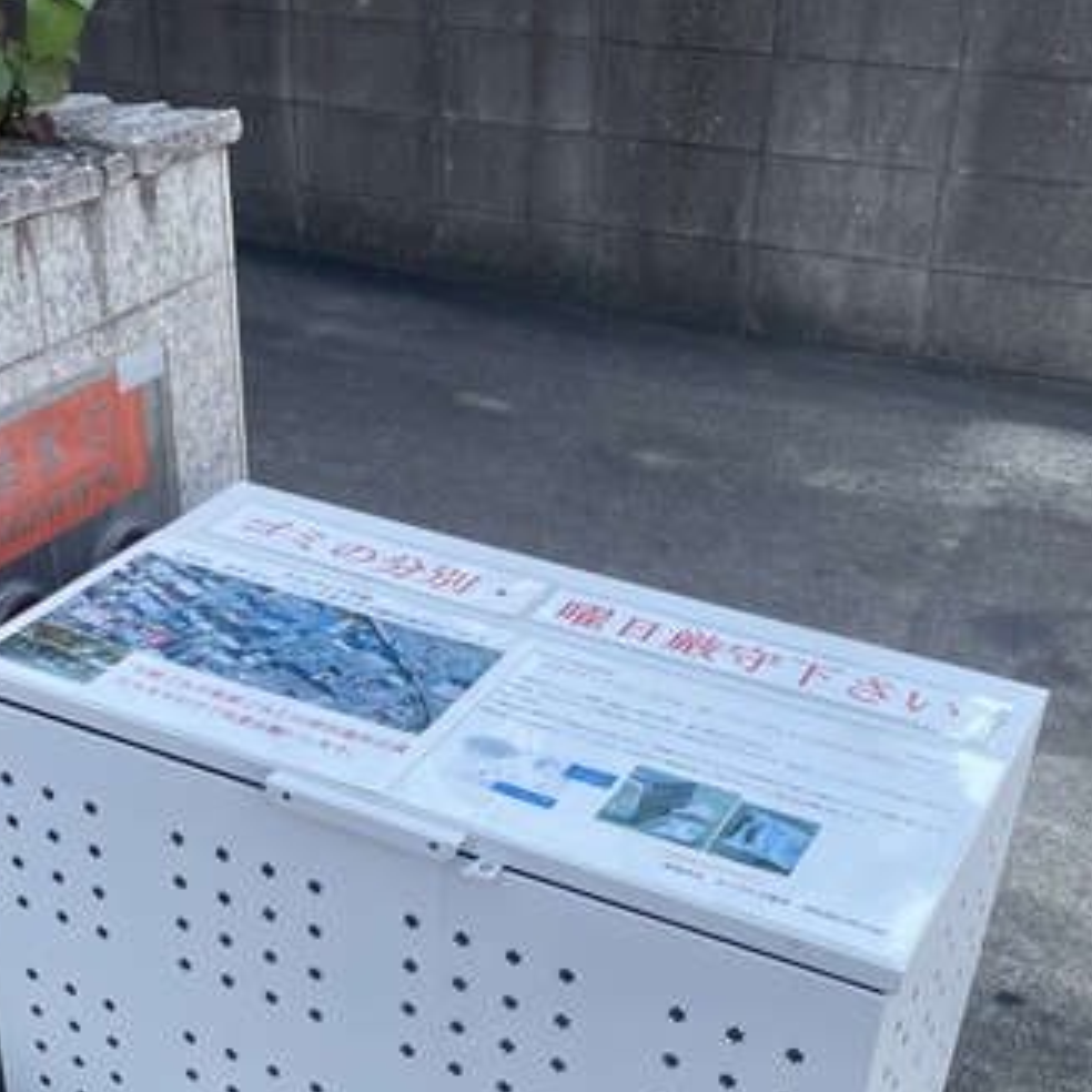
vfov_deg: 33.8
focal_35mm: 49
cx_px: 419
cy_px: 857
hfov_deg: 34.5
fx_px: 1749
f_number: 1.6
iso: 32
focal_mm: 4.2
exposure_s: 1/584
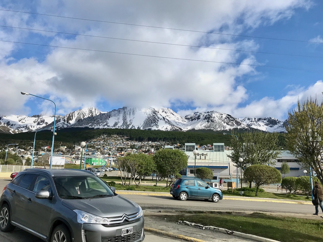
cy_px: 121
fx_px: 261
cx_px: 162
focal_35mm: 28
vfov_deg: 49.7
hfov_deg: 63.4
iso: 20
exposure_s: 1/3546
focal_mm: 3.99
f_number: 1.8
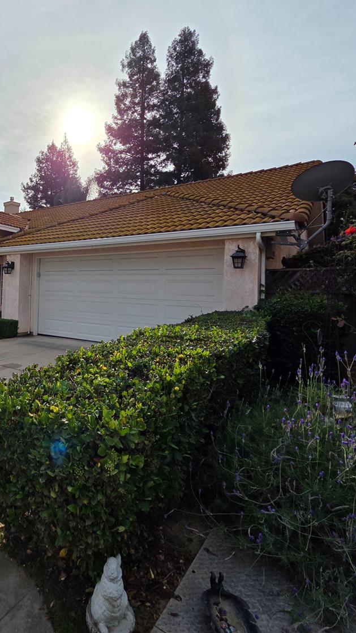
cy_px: 289
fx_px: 319
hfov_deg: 53.9
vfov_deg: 89.3
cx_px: 65
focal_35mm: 19
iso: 50
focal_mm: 2.2
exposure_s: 1/3569
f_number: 2.2
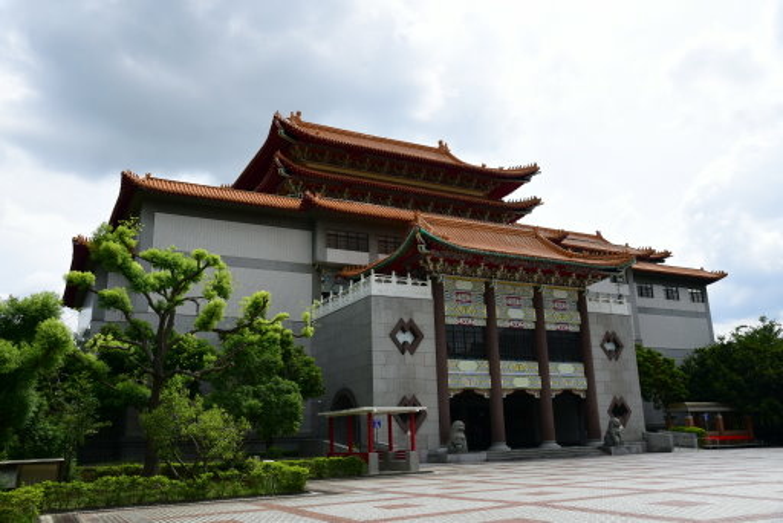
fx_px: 675
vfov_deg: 42.4
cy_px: 262
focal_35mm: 31
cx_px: 392
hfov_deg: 60.3
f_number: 8
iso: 100
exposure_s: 1/250
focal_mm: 31
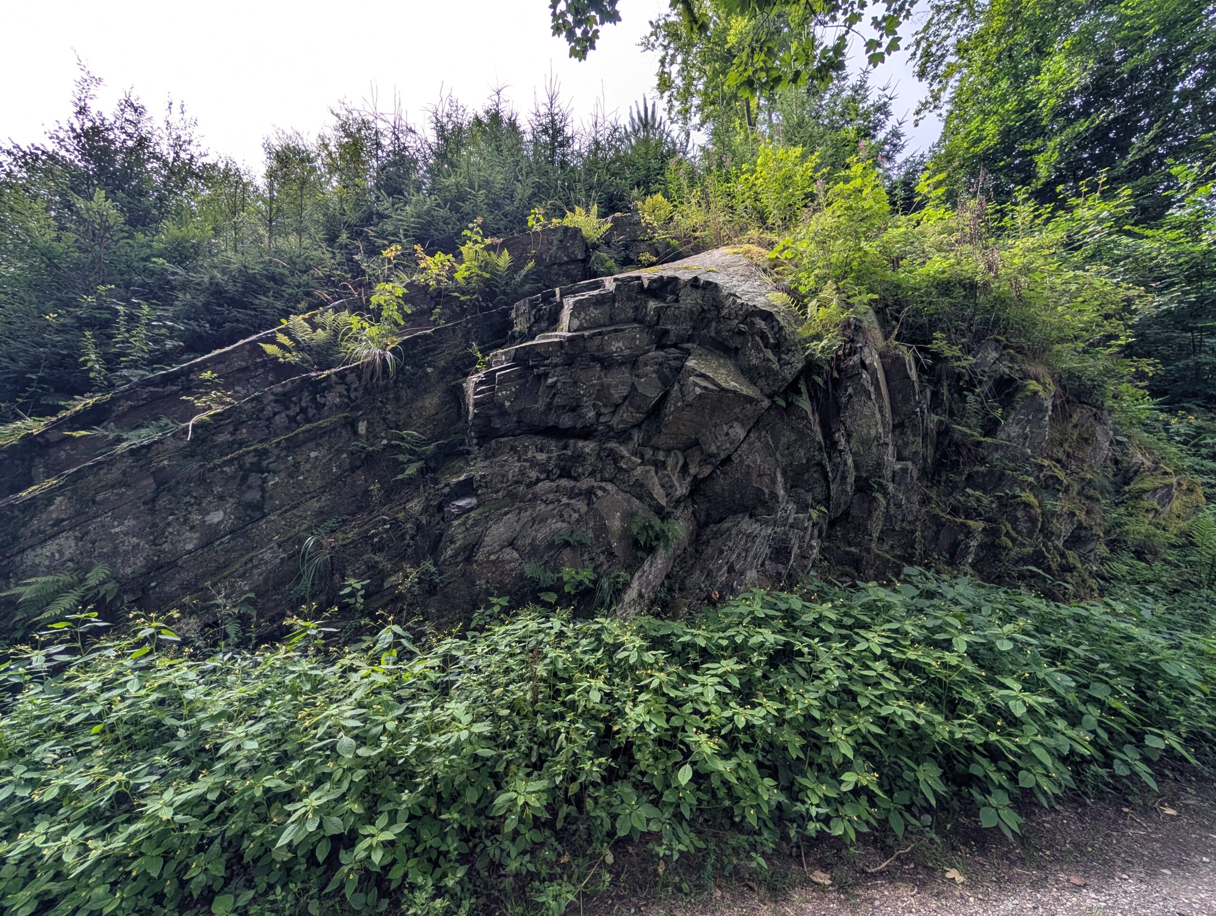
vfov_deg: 94.6
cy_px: 458
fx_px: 422
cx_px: 608
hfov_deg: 110.5
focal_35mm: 12
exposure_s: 1/960
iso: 35
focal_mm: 2.02
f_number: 1.7
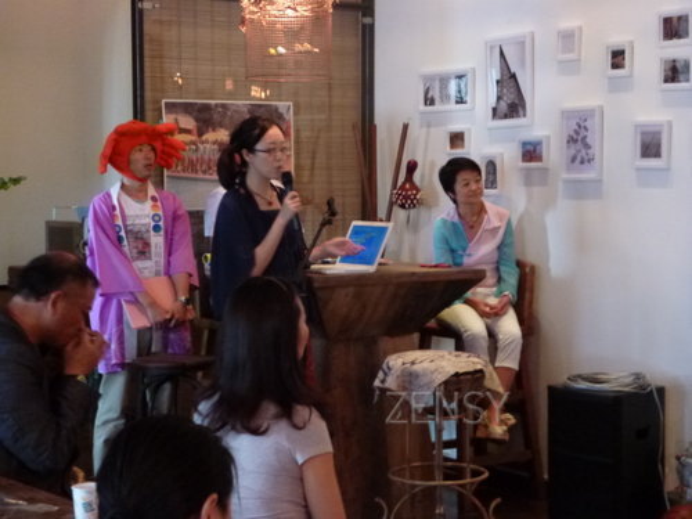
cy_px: 260
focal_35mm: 78
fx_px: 1559
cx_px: 346
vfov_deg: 18.9
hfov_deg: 25.0
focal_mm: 13.9
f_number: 4.9
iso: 800
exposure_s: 1/4
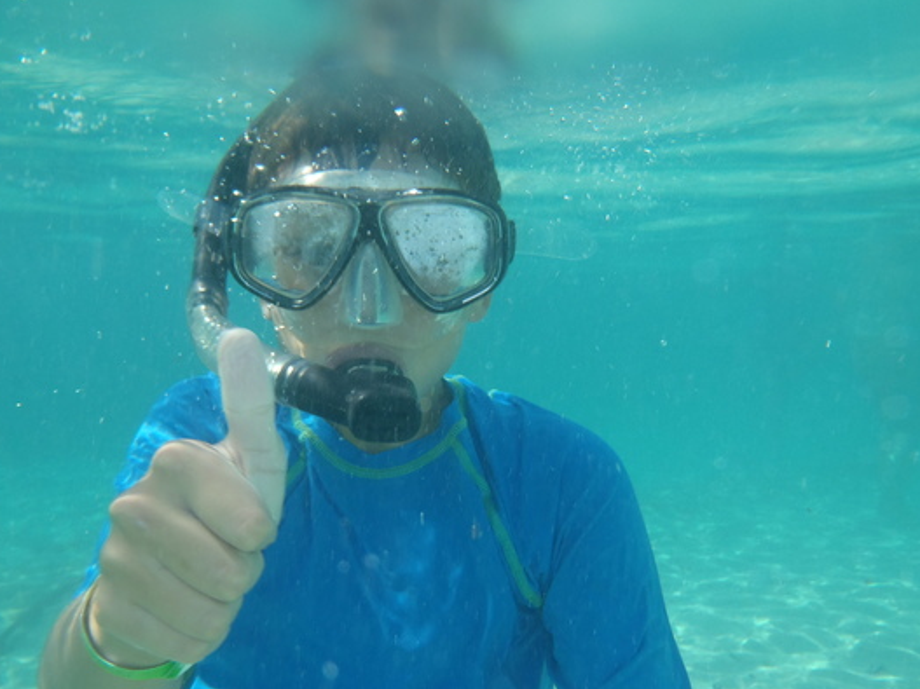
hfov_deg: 53.9
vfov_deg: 41.6
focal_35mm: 34
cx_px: 421
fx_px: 903
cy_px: 410
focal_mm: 5
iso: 80
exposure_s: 1/80
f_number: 11
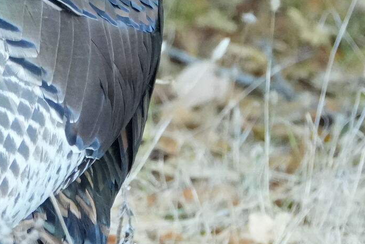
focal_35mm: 1275
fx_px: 12929
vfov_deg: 1.1
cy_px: -123
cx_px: -82
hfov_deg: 1.6
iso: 5000
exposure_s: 1/400
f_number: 6.3
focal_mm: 204
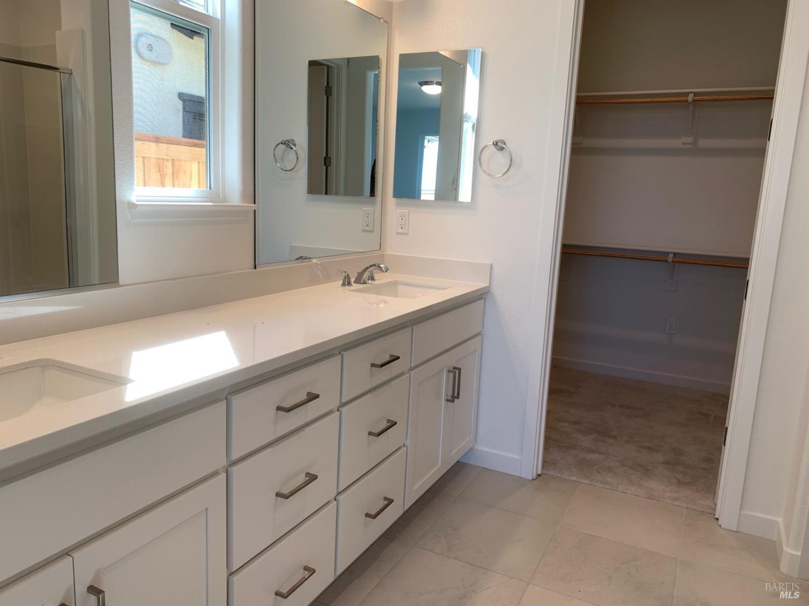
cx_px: 404
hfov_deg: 67.3
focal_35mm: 26
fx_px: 608
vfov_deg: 53.1
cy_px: 303
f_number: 1.8
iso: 25
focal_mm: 4.25
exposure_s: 1/120
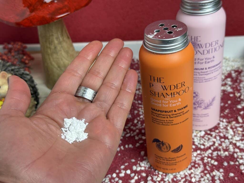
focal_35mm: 48
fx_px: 338
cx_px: 122
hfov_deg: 39.7
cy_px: 92
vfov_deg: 30.3
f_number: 1.78
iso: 50
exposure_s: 1/50
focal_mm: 6.76
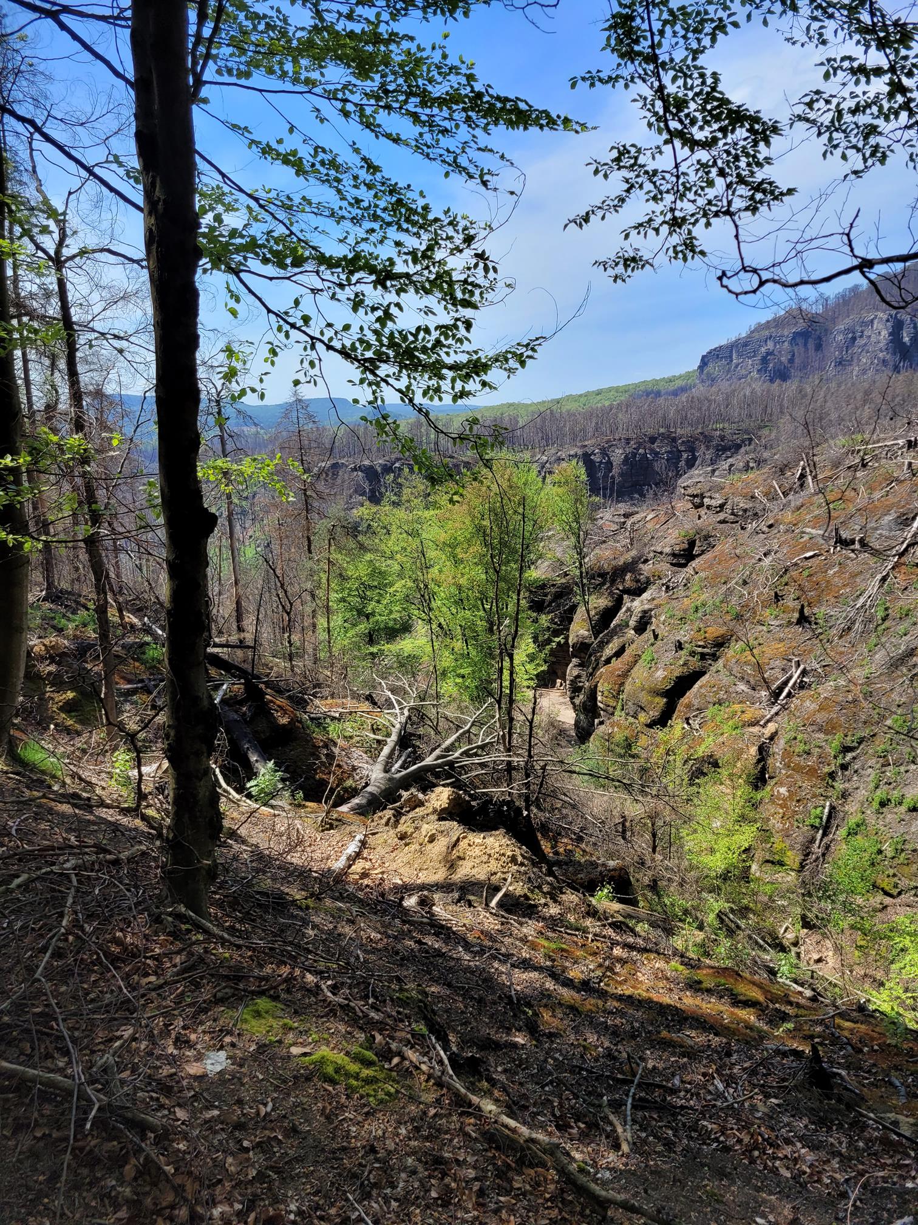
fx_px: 919
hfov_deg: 53.1
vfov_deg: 67.3
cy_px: 612
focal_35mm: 26
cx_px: 459
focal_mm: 5.4
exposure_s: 1/1659
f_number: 1.8
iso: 40
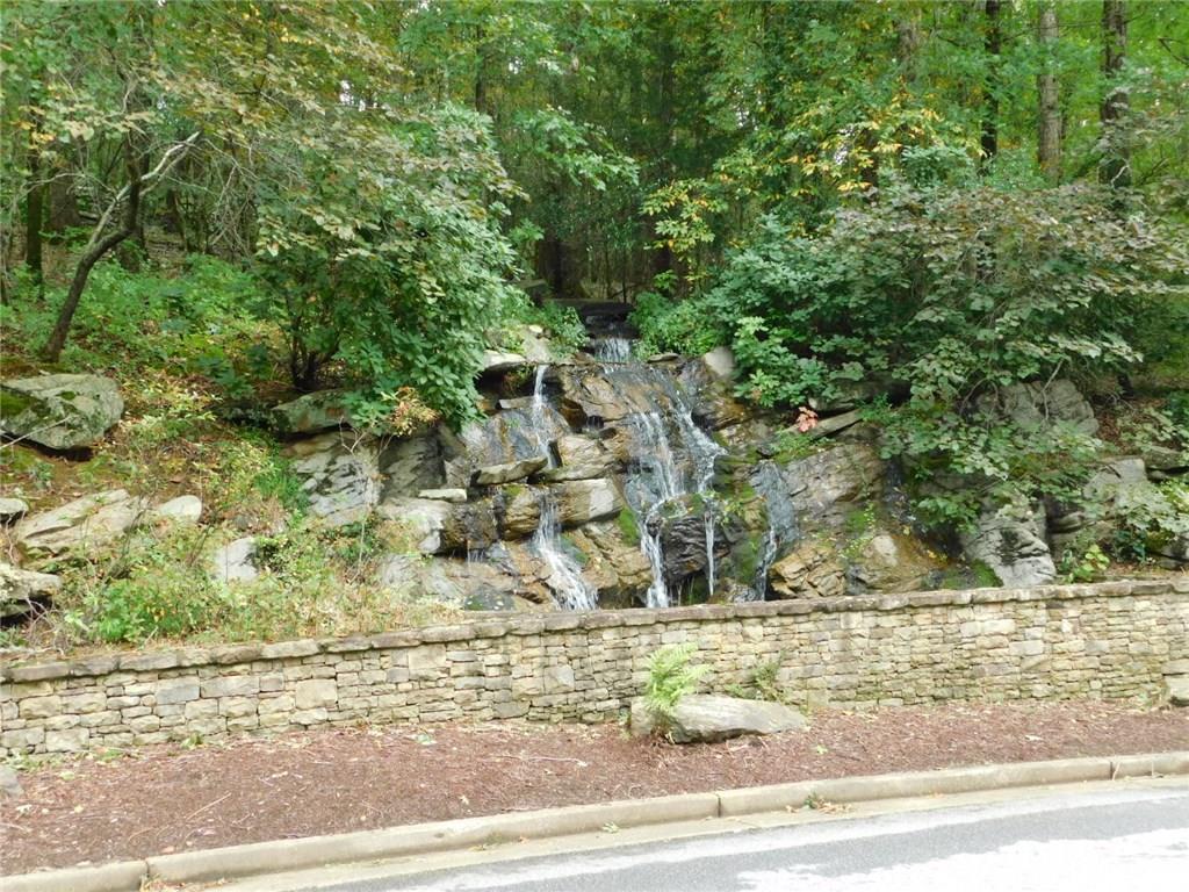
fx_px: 1237
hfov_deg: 51.4
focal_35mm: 36
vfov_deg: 39.7
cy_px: 446
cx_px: 594
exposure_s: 1/50
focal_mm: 6.3
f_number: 3.5
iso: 125
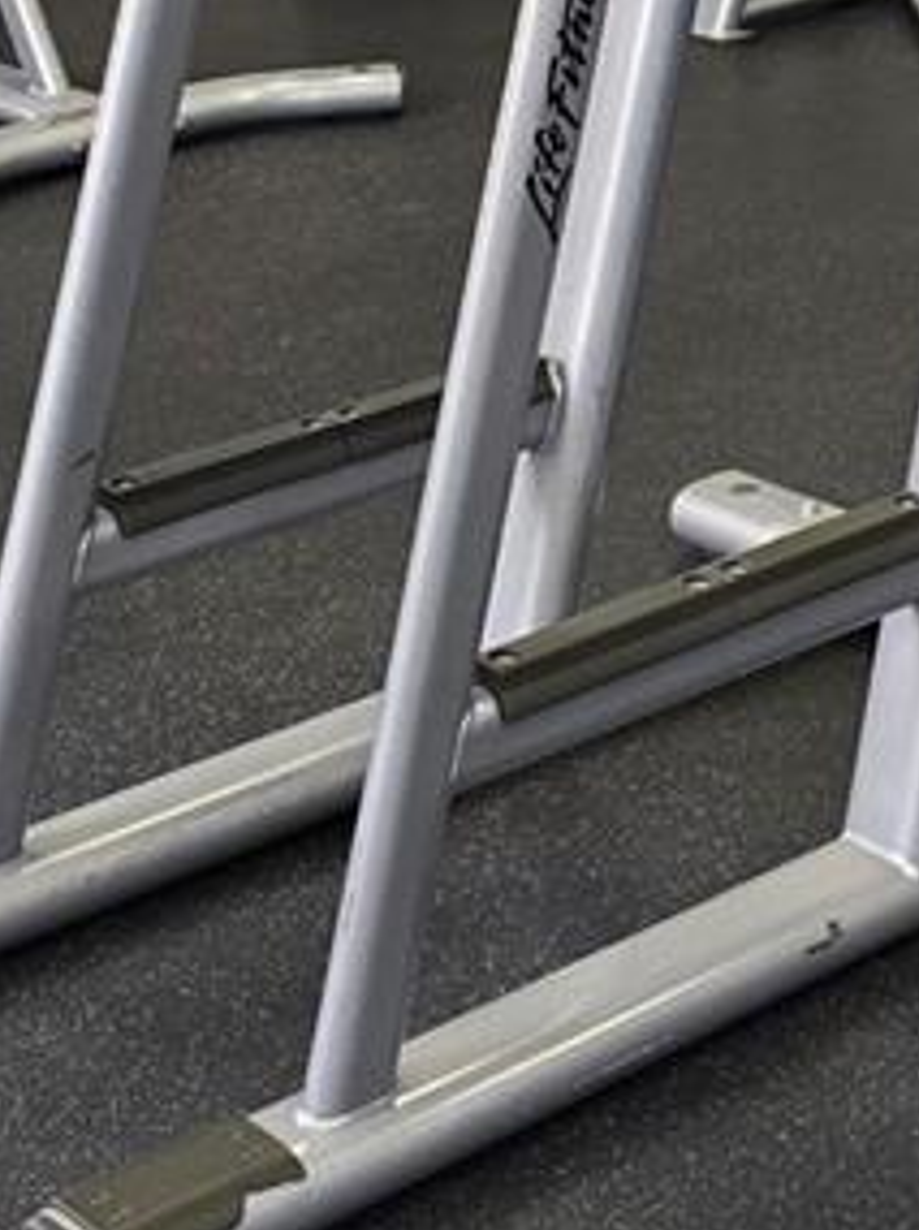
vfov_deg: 18.5
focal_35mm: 97
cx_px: 1100
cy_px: -488
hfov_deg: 14.7
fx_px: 3441
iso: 160
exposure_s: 1/120
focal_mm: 6.3
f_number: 1.7
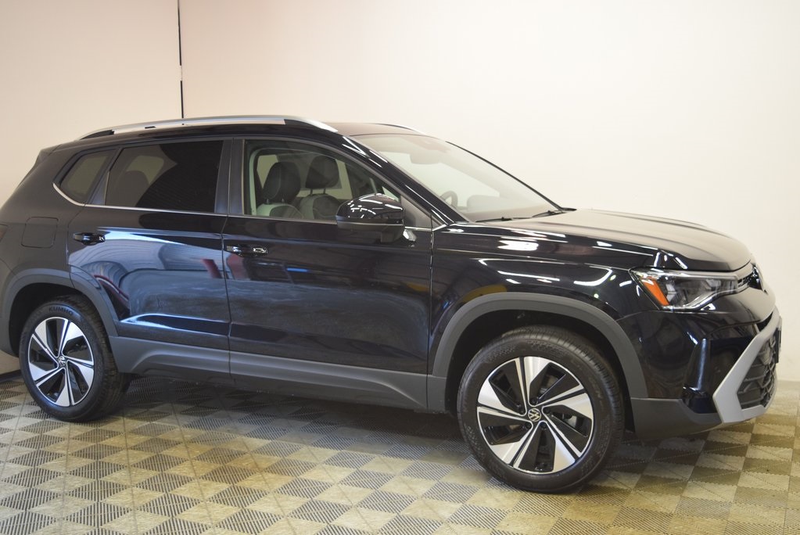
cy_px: 268
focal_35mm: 40
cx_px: 400
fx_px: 901
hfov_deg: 47.9
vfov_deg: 33.1
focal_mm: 27
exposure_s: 1/60
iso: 1000
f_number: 4
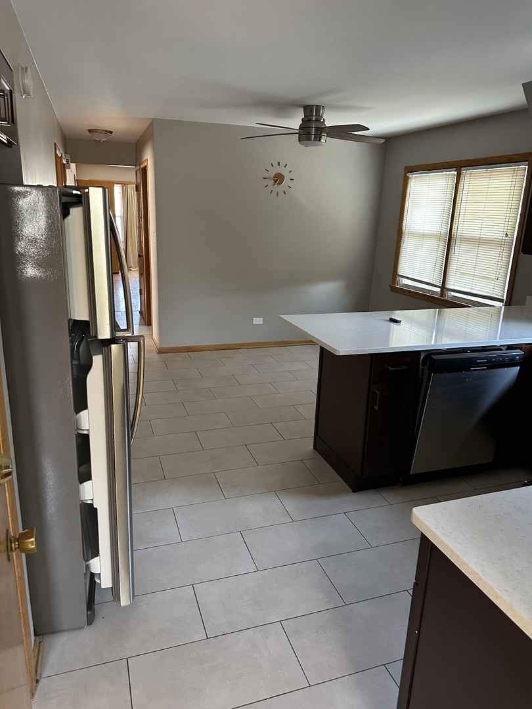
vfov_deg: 71.6
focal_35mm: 24
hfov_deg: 56.8
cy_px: 354
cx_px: 266
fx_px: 492
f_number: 1.78
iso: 250
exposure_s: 1/60
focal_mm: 6.86
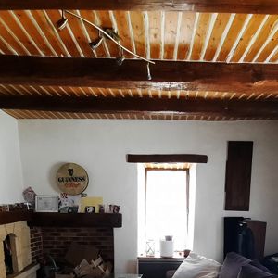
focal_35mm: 27
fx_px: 245
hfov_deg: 58.7
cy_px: 244
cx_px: 163
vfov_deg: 52.8
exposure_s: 1/25
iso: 250
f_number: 2.2
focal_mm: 1.74
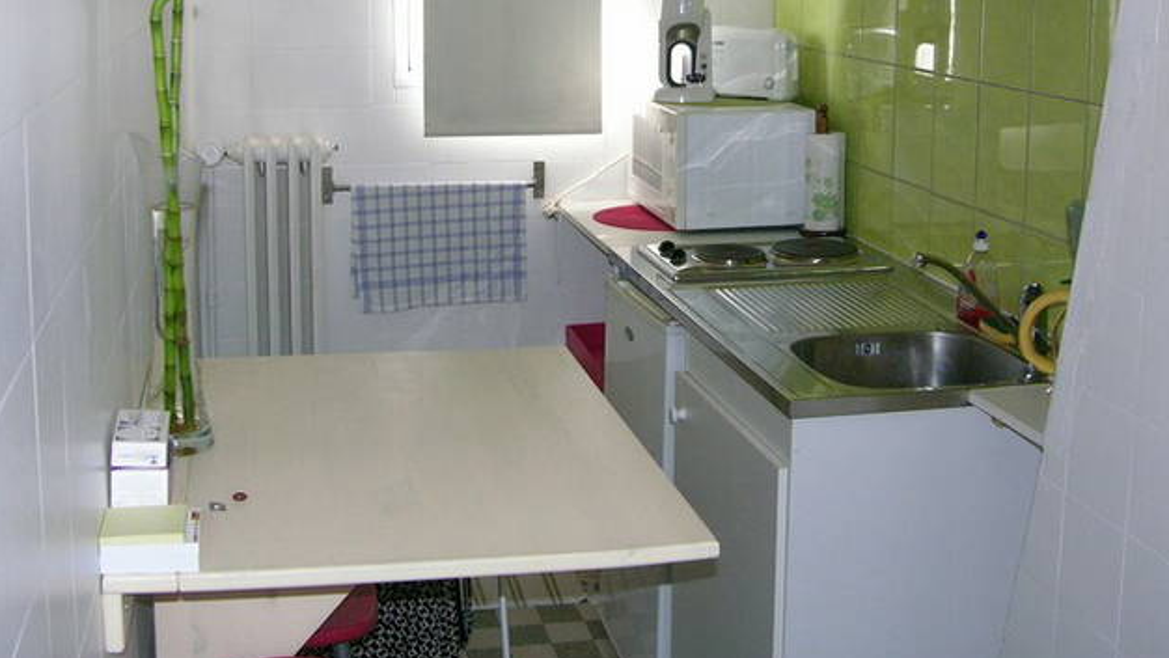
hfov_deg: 42.9
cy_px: 117
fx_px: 1488
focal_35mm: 48
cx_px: 548
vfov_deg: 24.5
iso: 200
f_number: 2.8
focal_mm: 8.9
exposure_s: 1/60.1
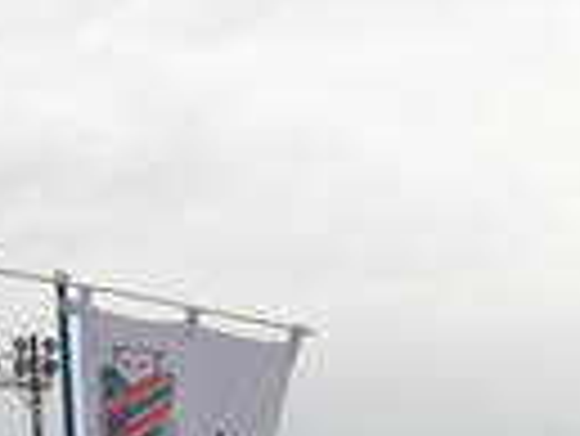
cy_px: 1007
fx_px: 3019
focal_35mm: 180
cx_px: 904
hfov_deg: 10.5
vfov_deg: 7.7
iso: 25
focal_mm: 4.15
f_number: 2.2
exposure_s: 1/120
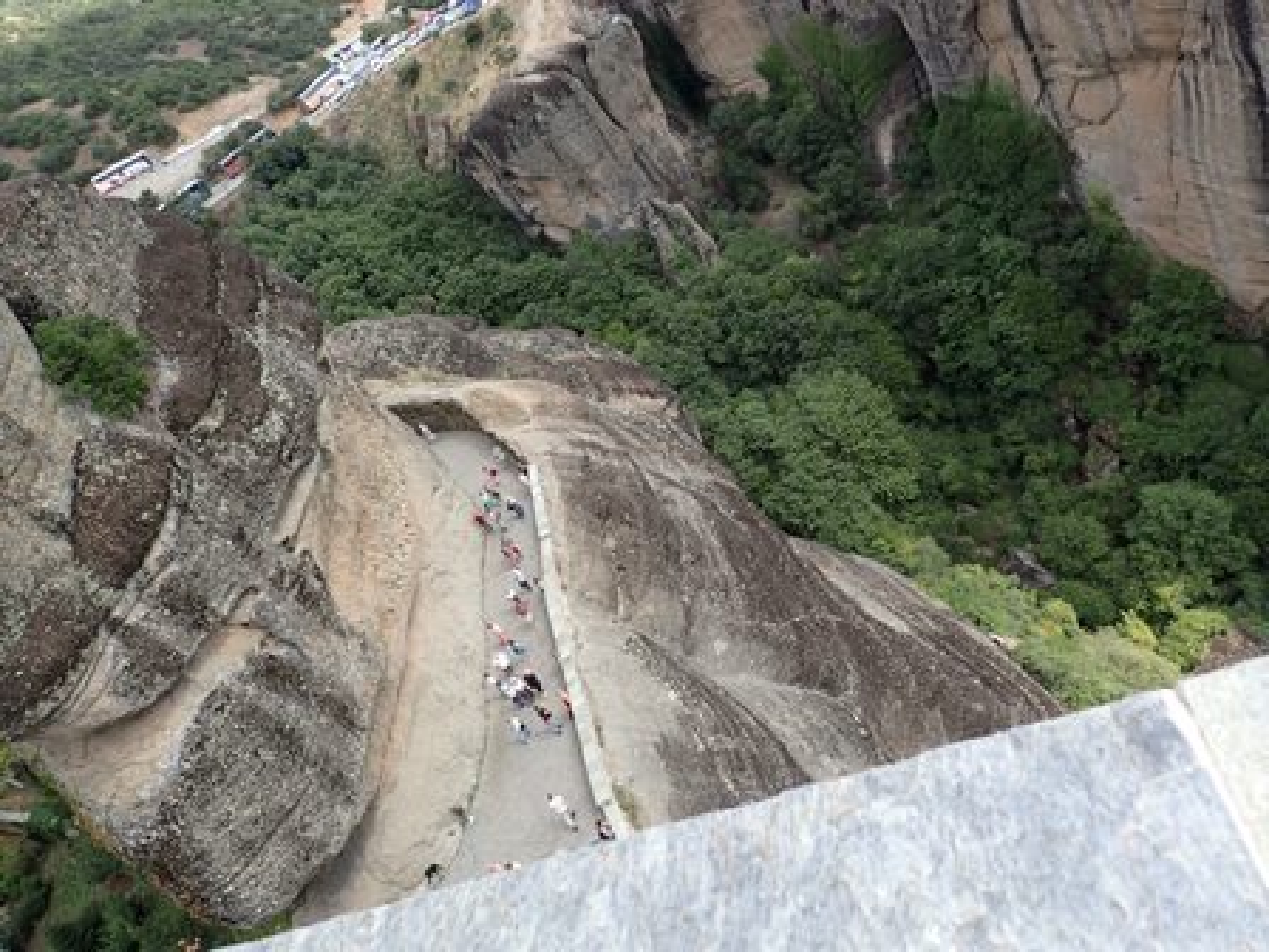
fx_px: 916
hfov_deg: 69.4
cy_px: 476
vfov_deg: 54.9
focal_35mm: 25
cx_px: 634
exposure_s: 1/500
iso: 100
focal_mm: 4.5
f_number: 2.8
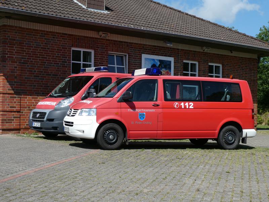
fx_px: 443
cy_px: 101
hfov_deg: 33.8
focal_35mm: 57
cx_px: 134
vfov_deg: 25.7
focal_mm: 10.3
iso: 80
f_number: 4.2
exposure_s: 1/640
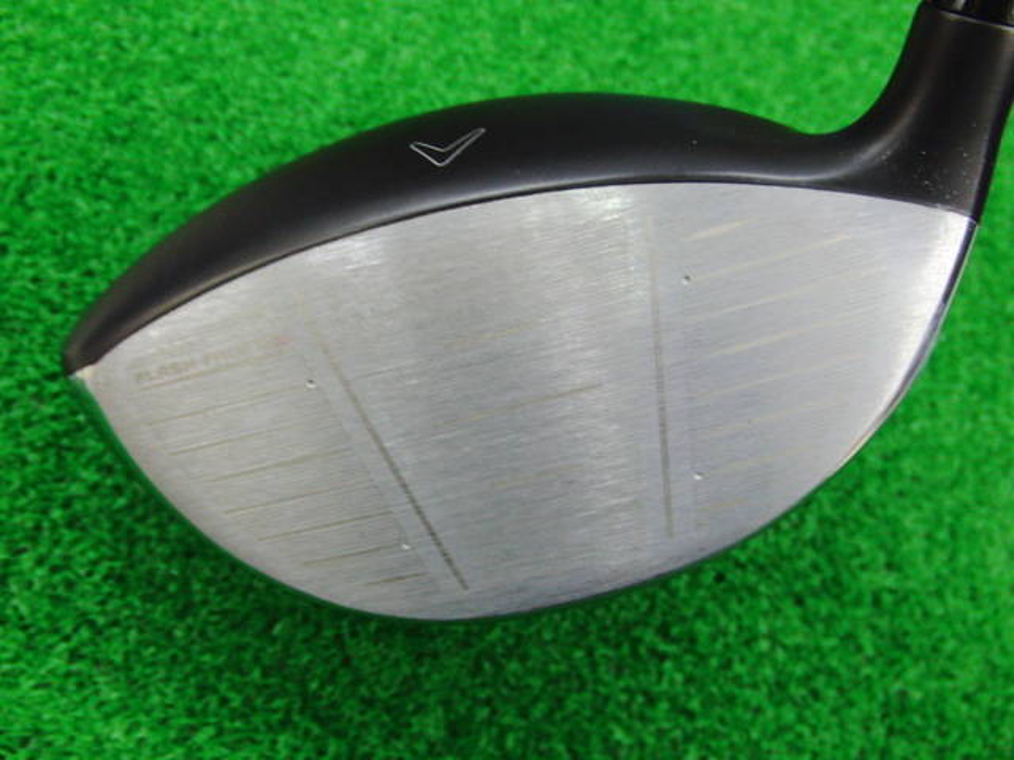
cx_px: 507
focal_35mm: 37
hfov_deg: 50.1
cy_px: 380
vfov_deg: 38.7
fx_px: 1084
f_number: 3.6
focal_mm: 6.42
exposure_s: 1/25
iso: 400
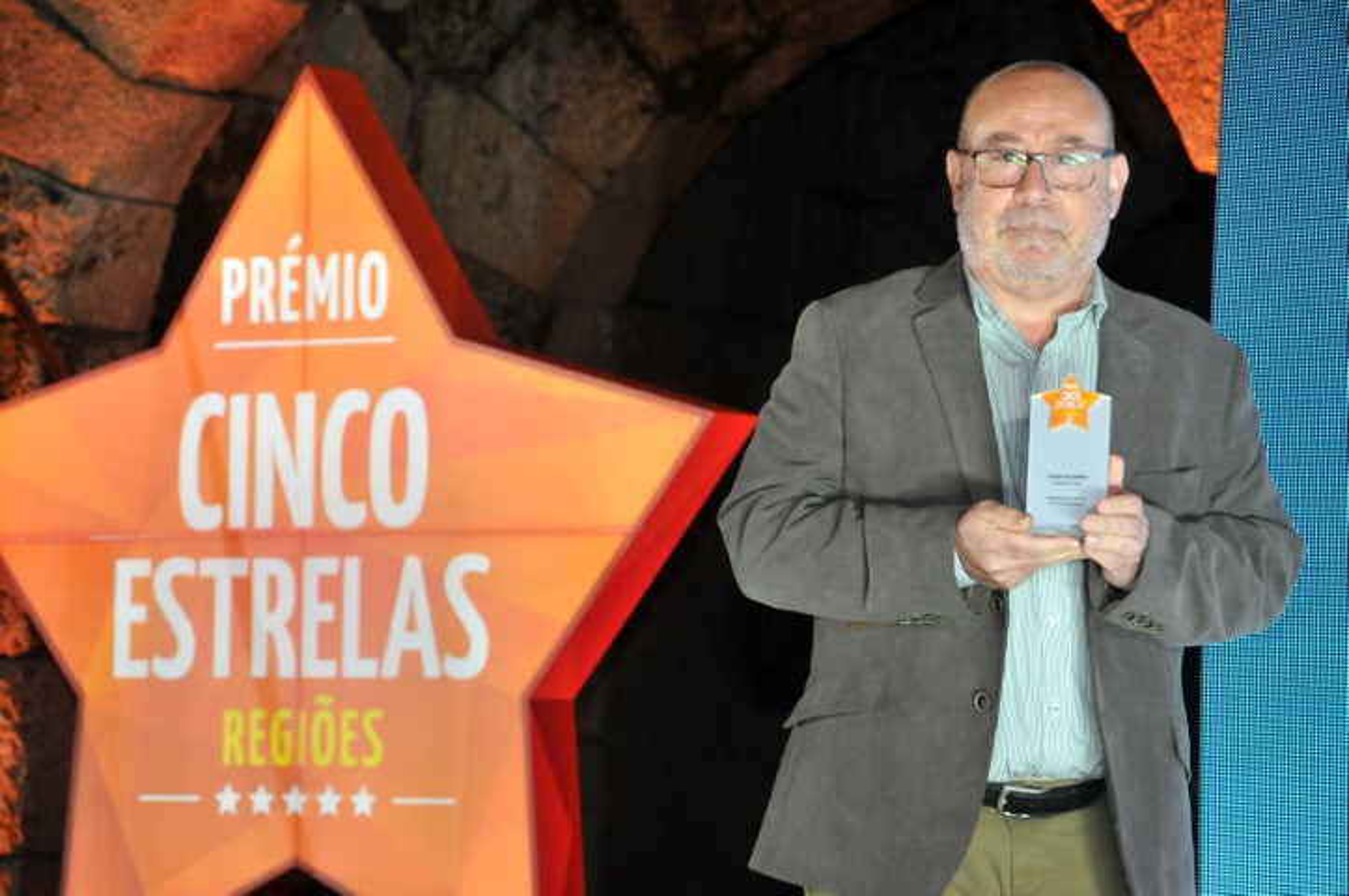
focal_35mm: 135
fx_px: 5052
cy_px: 448
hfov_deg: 15.2
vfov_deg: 10.1
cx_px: 674
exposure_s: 1/100
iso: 800
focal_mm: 90
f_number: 5.6
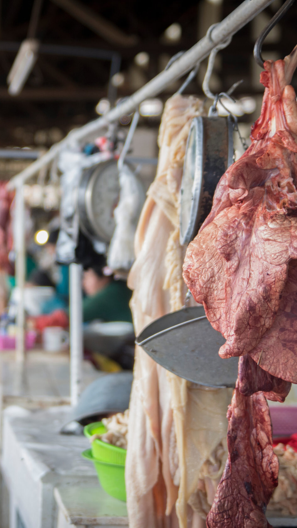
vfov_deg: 21.4
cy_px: 266
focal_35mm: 100
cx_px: 6
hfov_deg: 12.0
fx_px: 1401
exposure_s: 1/100
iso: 640
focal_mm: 42
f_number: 2.8
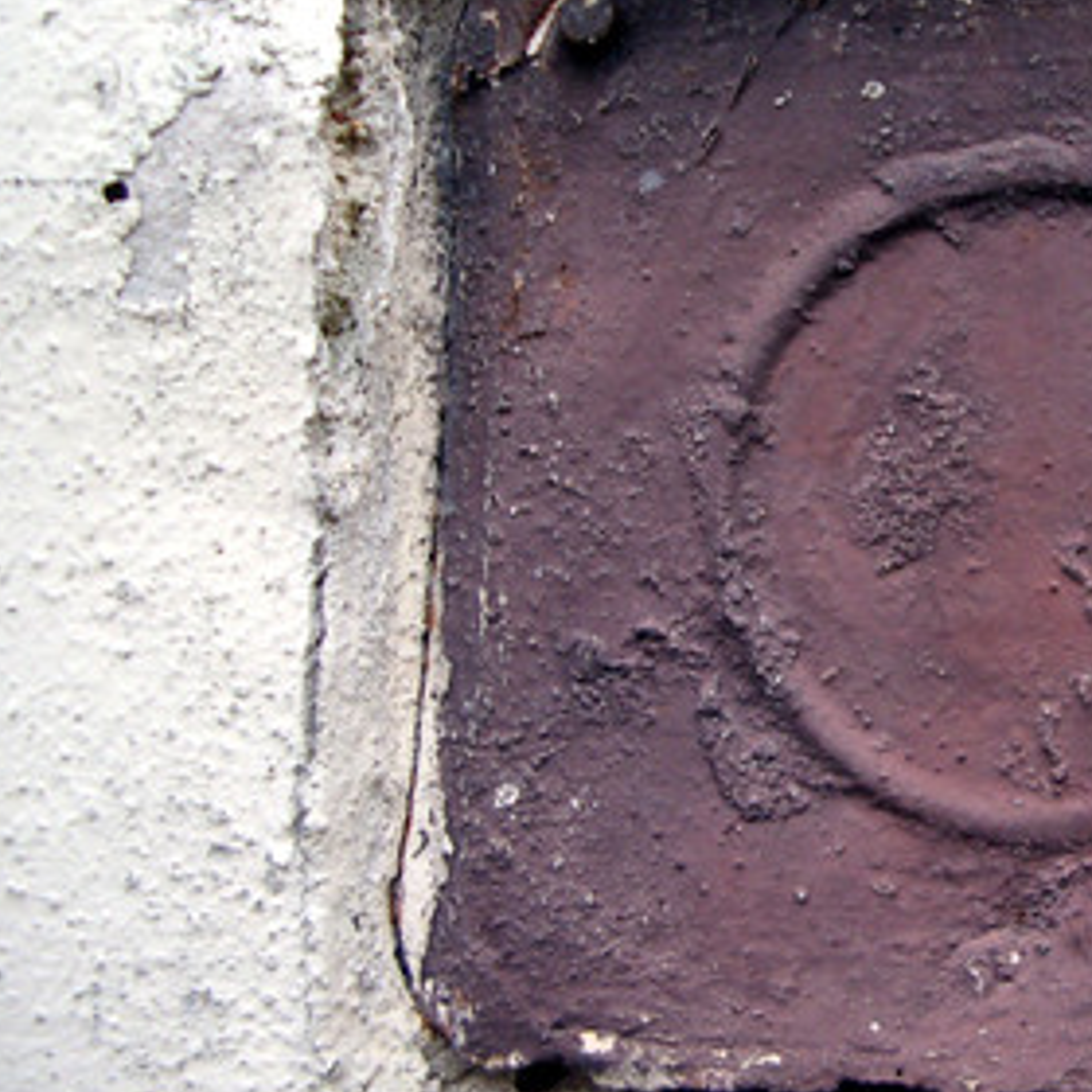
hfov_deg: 25.9
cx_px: 1010
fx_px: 2284
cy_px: 443
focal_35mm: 64
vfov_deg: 26.8
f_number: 2.6
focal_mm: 7.6
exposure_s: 1/250
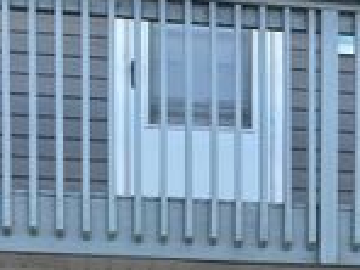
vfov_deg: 15.0
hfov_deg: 22.2
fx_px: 915
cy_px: 451
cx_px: 234
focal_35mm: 88
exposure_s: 1/751
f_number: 1.6
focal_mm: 5.1
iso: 50
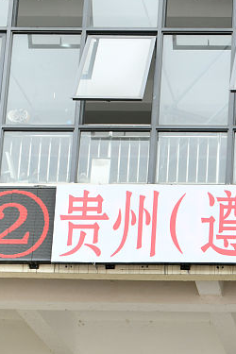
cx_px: 367
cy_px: 447
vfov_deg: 17.3
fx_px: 1101
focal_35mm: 112
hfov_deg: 11.6
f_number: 4.5
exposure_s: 1/160
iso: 250
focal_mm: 35
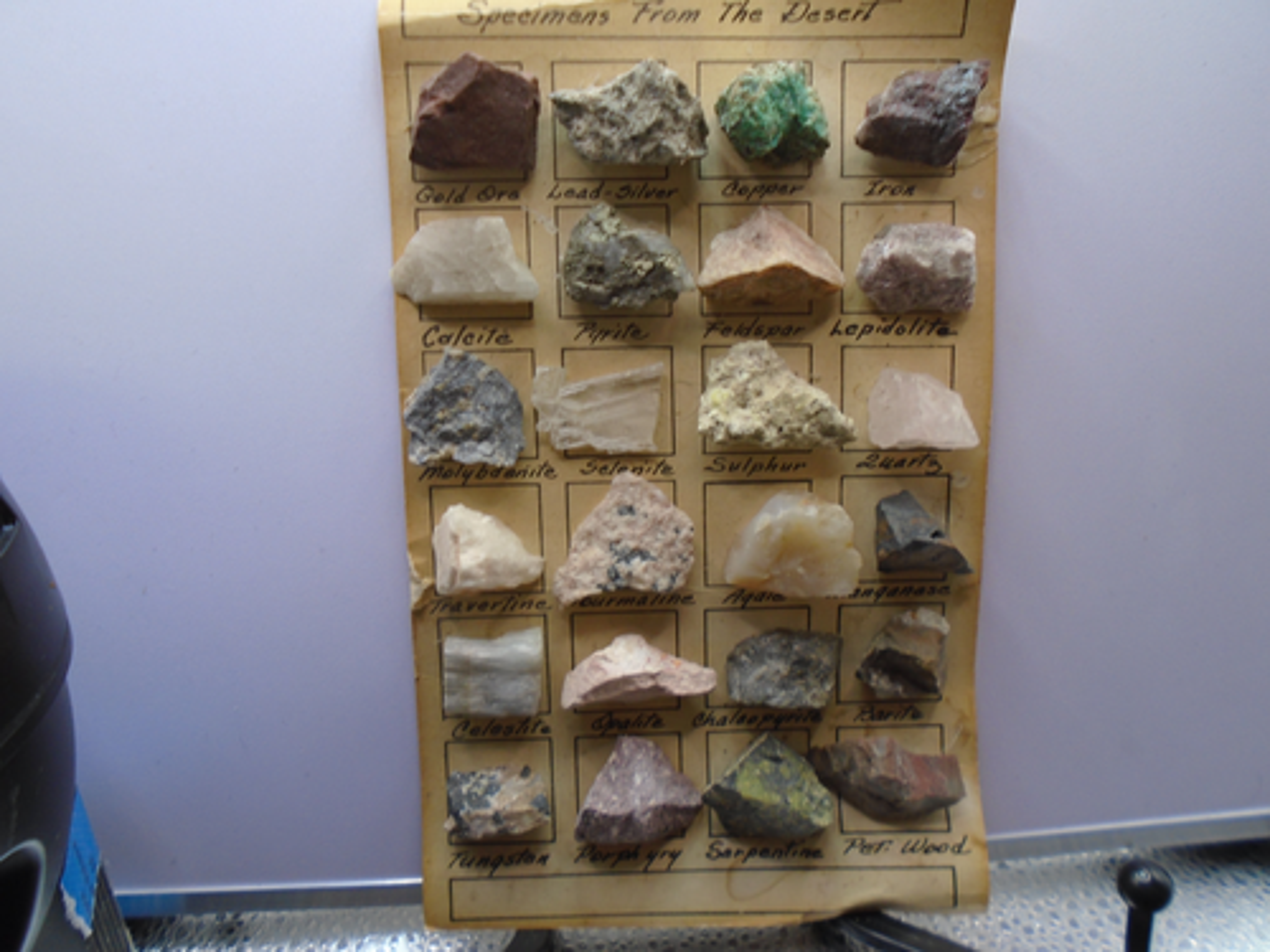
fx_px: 954
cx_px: 635
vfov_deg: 53.1
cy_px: 476
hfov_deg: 67.3
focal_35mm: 26
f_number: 3.2
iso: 100
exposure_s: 1/40
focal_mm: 4.6
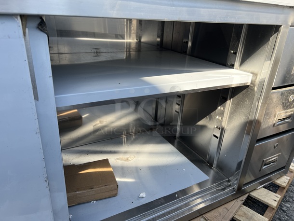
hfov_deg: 67.3
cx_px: 147
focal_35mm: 26
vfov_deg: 53.1
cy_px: 110
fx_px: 221
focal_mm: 5.7
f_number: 1.5
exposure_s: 1/452
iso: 50
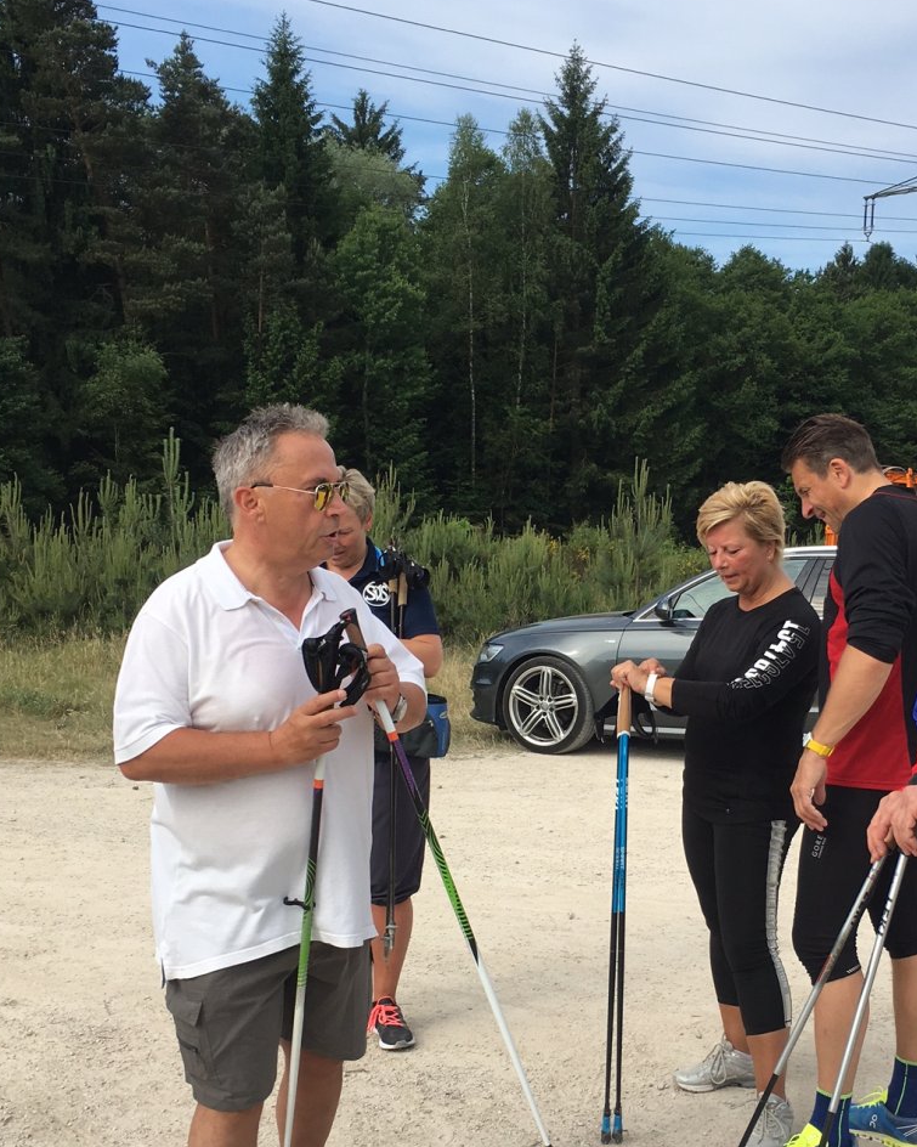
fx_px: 1527
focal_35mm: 45
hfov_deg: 33.2
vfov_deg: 40.9
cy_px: 718
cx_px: 592
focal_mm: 4.15
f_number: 2.2
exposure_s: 1/1261
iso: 25
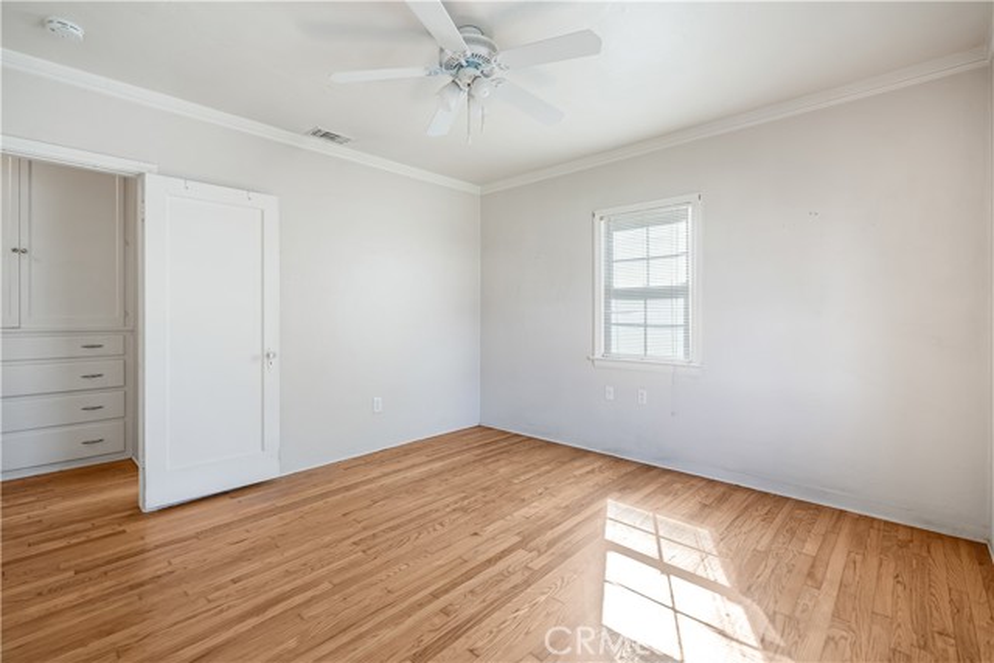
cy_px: 332
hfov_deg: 96.7
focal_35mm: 16
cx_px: 497
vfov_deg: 73.8
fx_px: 442
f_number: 3.5
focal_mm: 16
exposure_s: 1/13
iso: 100
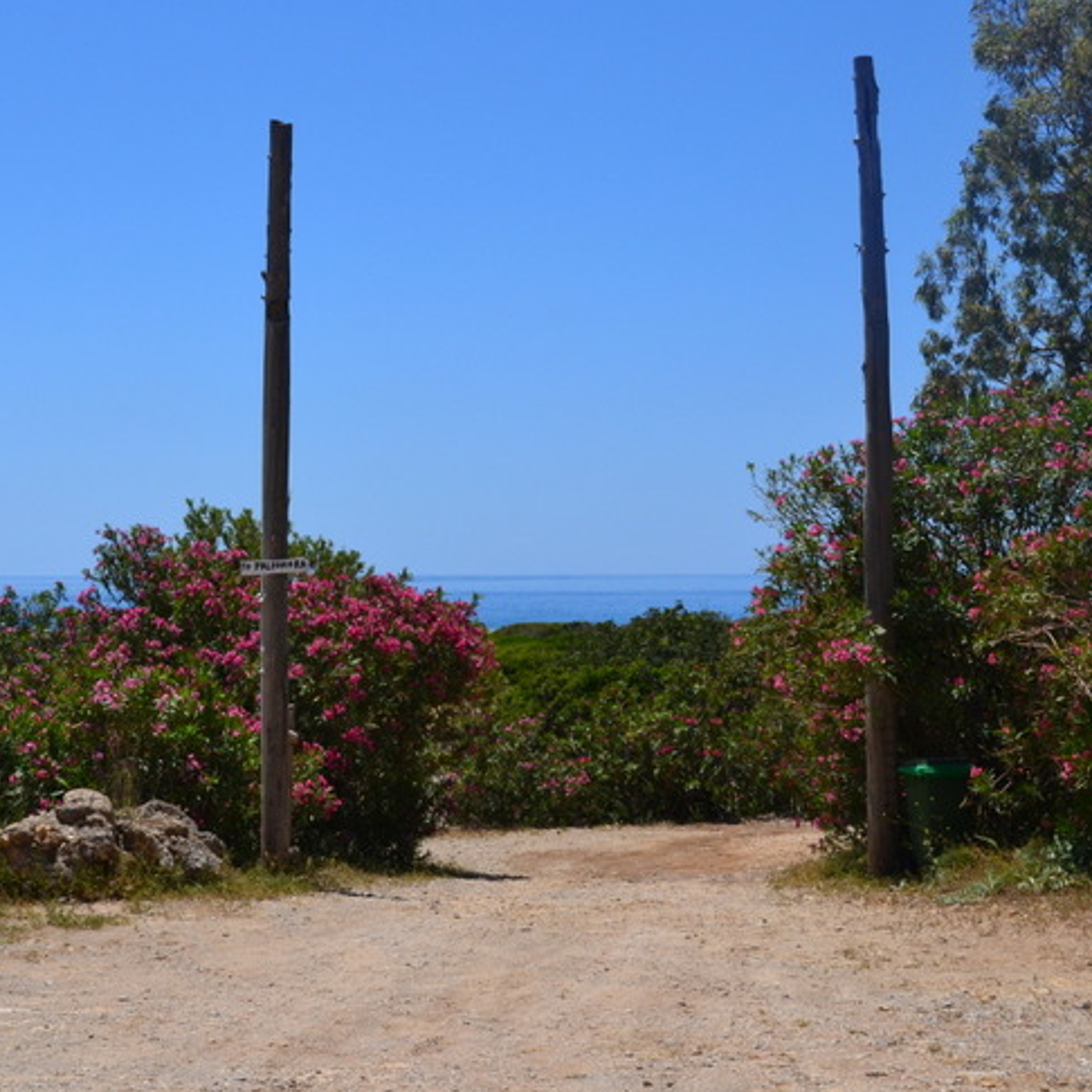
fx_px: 2248
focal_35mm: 63
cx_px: 297
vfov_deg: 27.3
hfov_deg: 27.0
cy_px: 573
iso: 320
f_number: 11
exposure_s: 1/500
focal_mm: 30
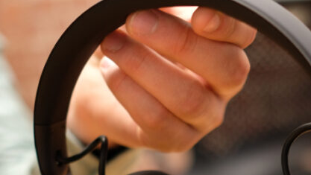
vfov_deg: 13.2
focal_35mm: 90
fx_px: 743
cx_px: 257
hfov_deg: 23.3
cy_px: 202
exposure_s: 1/42
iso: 400
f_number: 1.4
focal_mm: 23
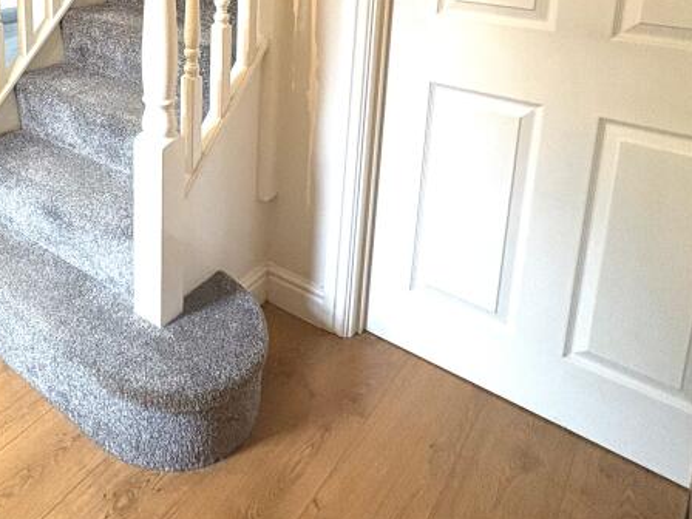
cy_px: -6
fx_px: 640
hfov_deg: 51.8
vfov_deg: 38.8
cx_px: 103
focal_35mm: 32
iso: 250
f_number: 2.2
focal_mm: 2.22
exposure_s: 1/50
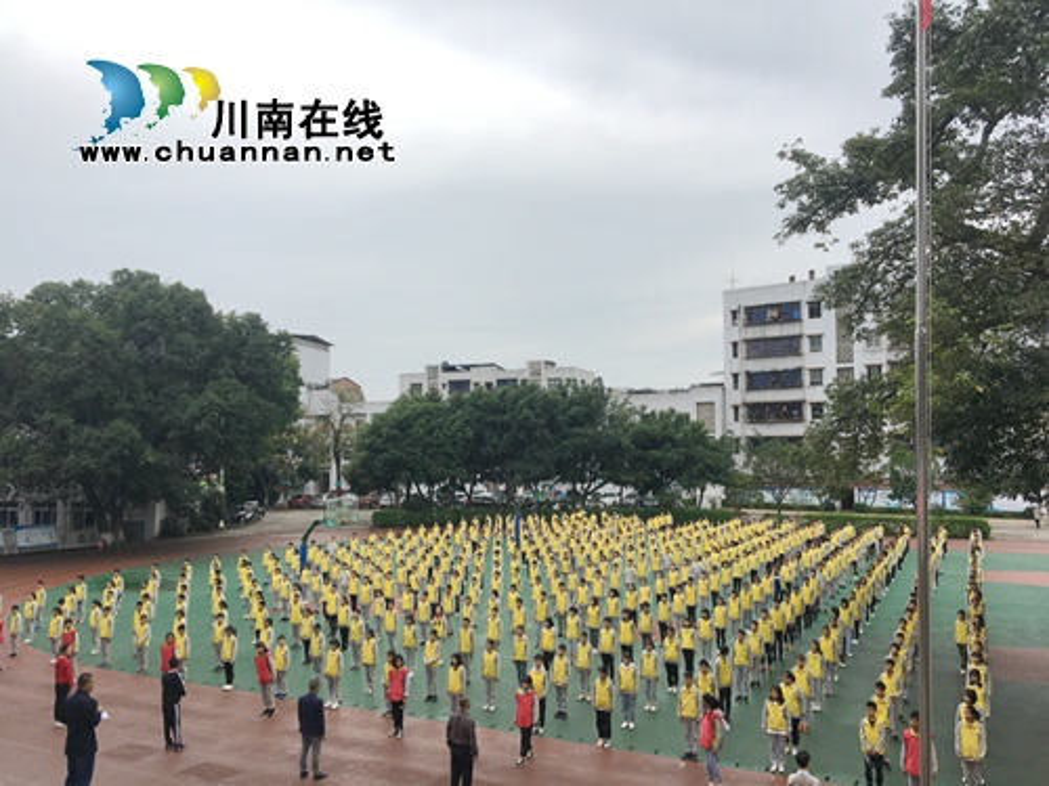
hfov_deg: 61.7
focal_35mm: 29
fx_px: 879
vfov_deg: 48.2
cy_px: 393
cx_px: 524
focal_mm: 4.15
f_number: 2.2
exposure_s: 1/306
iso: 25
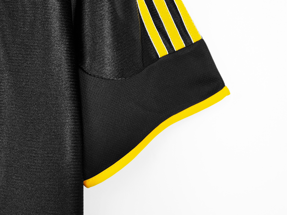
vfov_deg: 28.0
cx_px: 144
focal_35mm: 52
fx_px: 431
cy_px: 108
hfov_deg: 36.8
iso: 250
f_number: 1.8
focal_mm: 5.58
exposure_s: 1/50
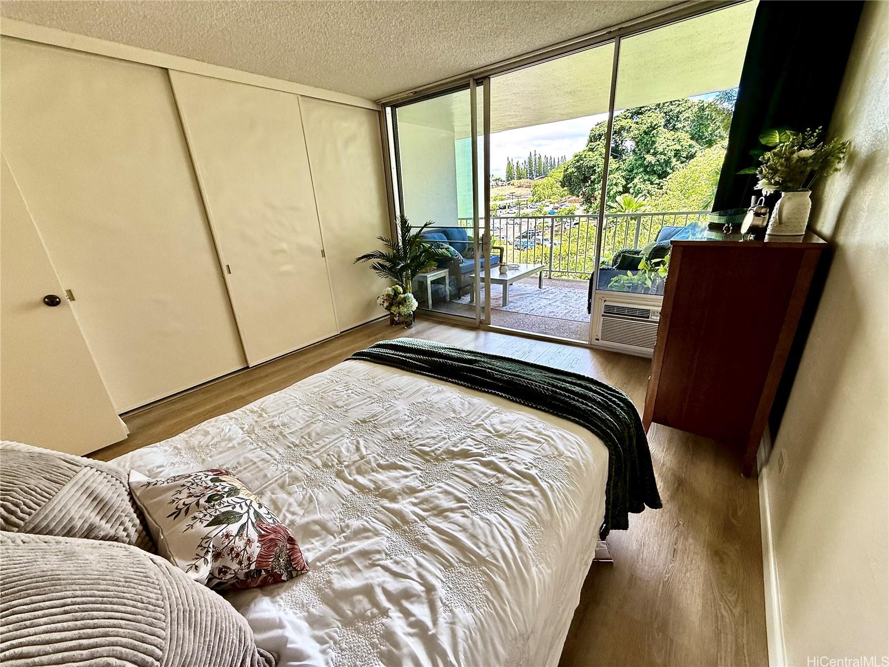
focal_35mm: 14
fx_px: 360
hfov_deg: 102.1
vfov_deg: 85.7
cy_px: 334
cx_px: 444
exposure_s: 1/120
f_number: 2.2
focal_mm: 2.22
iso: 80
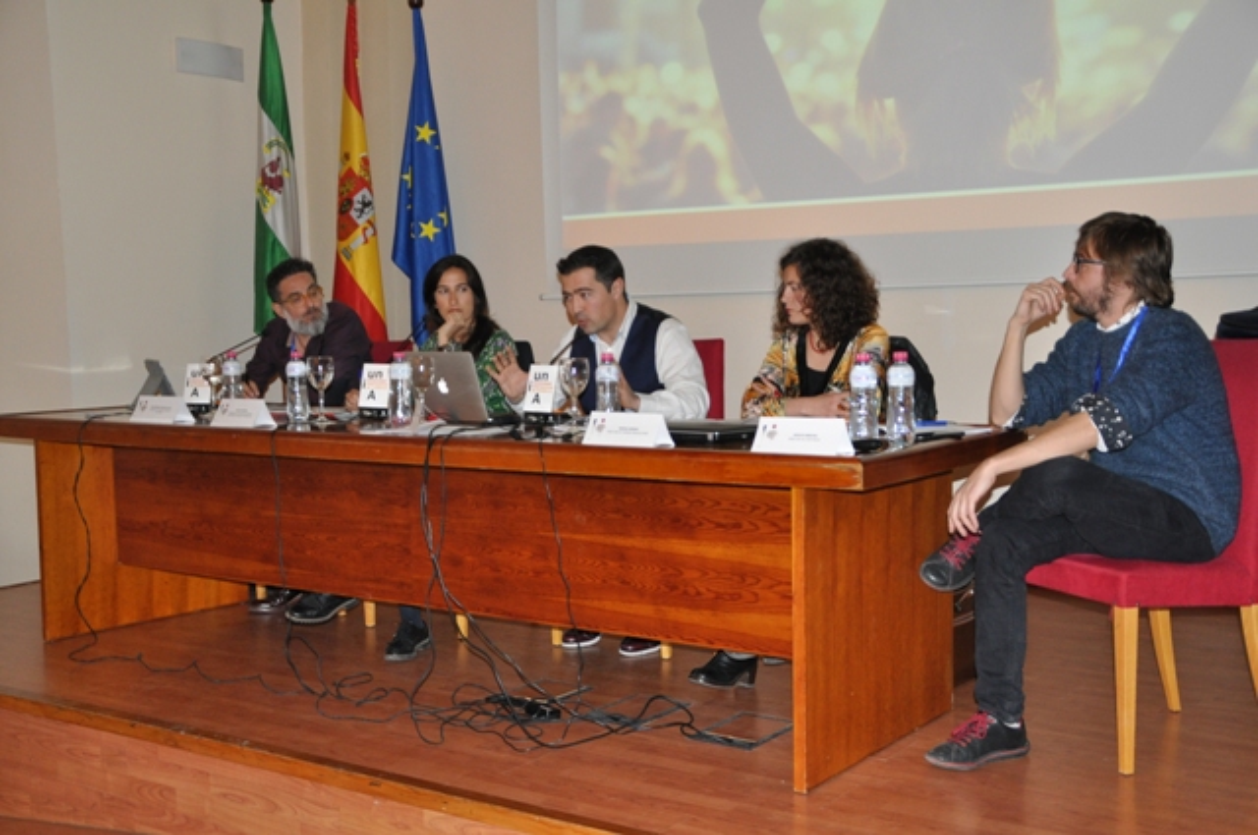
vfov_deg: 31.8
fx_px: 1466
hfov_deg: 46.5
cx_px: 629
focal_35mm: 42
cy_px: 418
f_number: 4
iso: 800
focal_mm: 28
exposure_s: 1/60
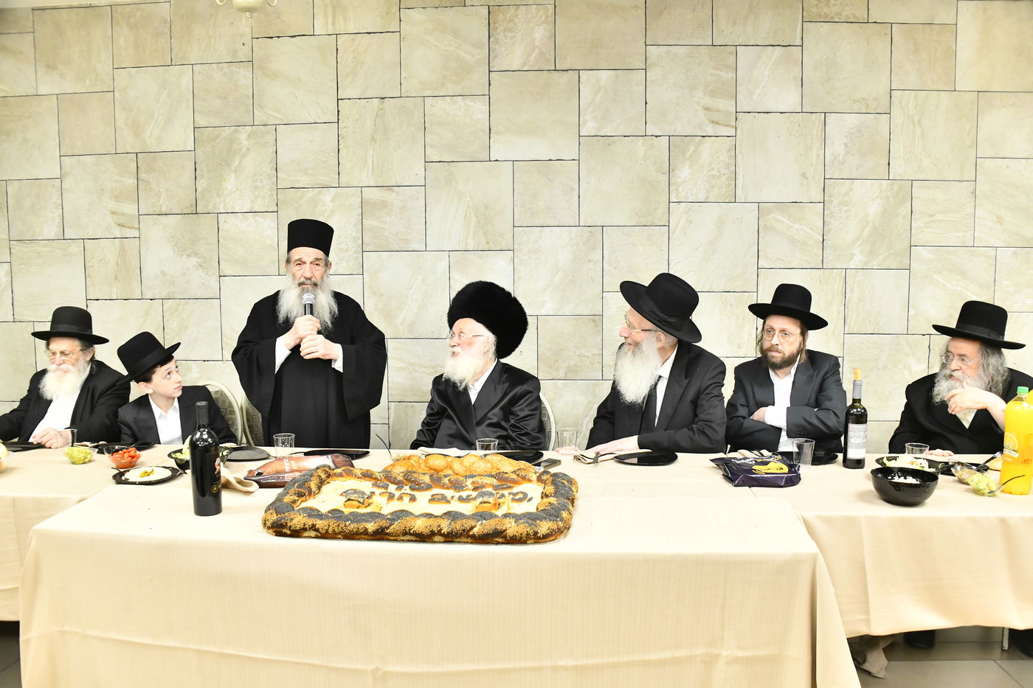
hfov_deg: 65.5
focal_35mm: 28
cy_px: 344
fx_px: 803
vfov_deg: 46.4
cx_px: 516
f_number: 5.6
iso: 2500
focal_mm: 28
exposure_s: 1/160
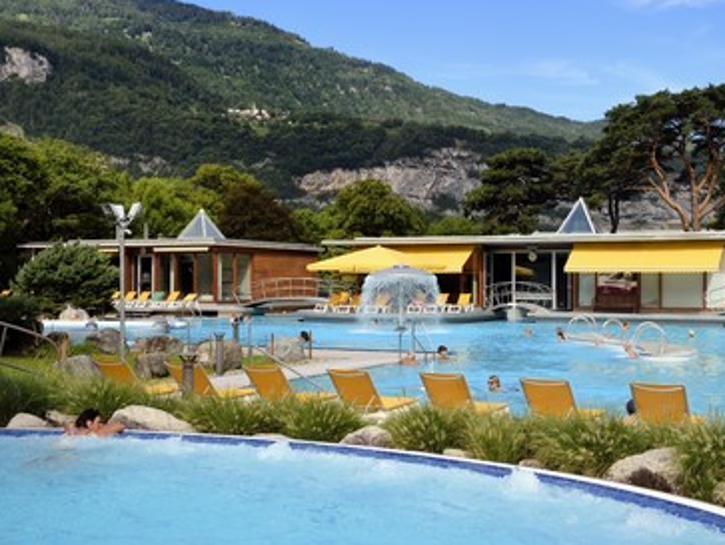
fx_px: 1048
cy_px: 273
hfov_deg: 38.1
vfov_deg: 29.2
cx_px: 405
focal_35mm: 50
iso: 200
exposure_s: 1/250
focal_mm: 45
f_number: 10
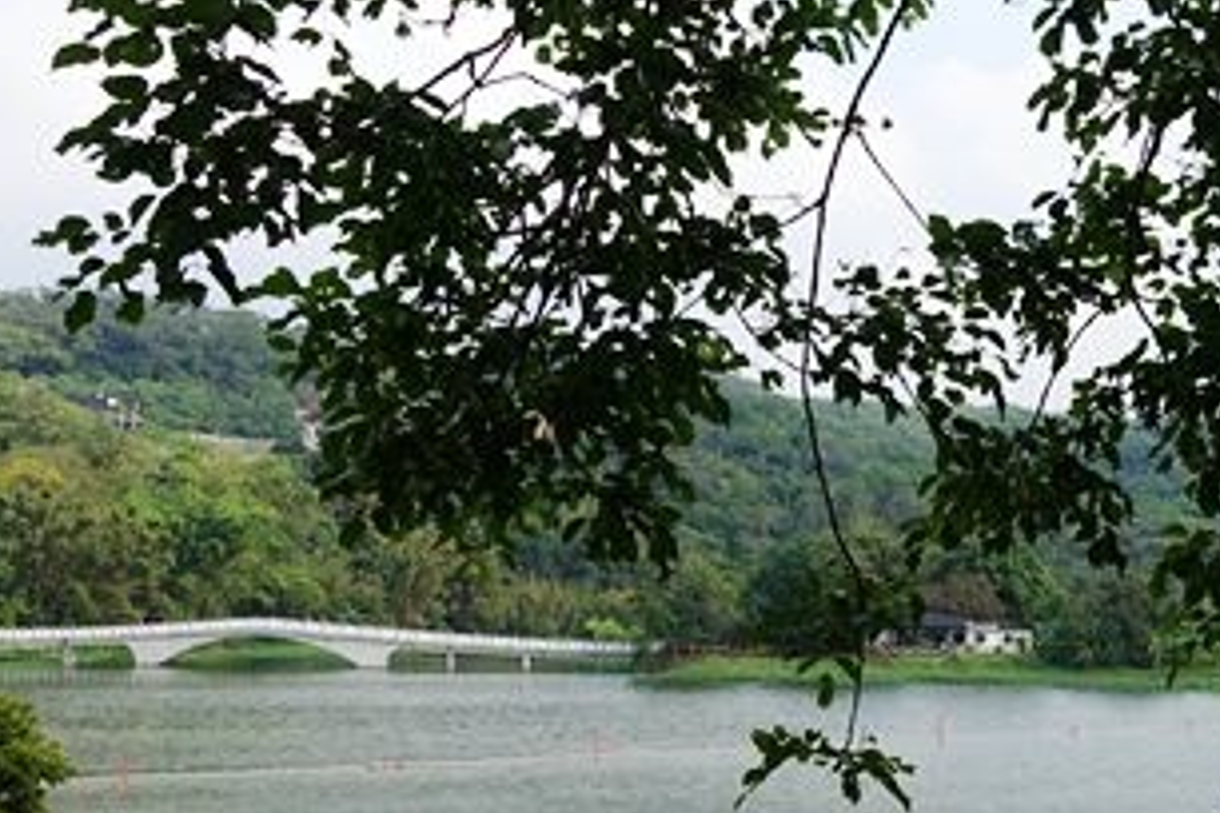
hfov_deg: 37.9
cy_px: 408
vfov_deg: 26.5
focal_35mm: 51
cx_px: 913
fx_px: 1728
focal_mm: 8.8
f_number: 4
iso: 125
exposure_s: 1/640
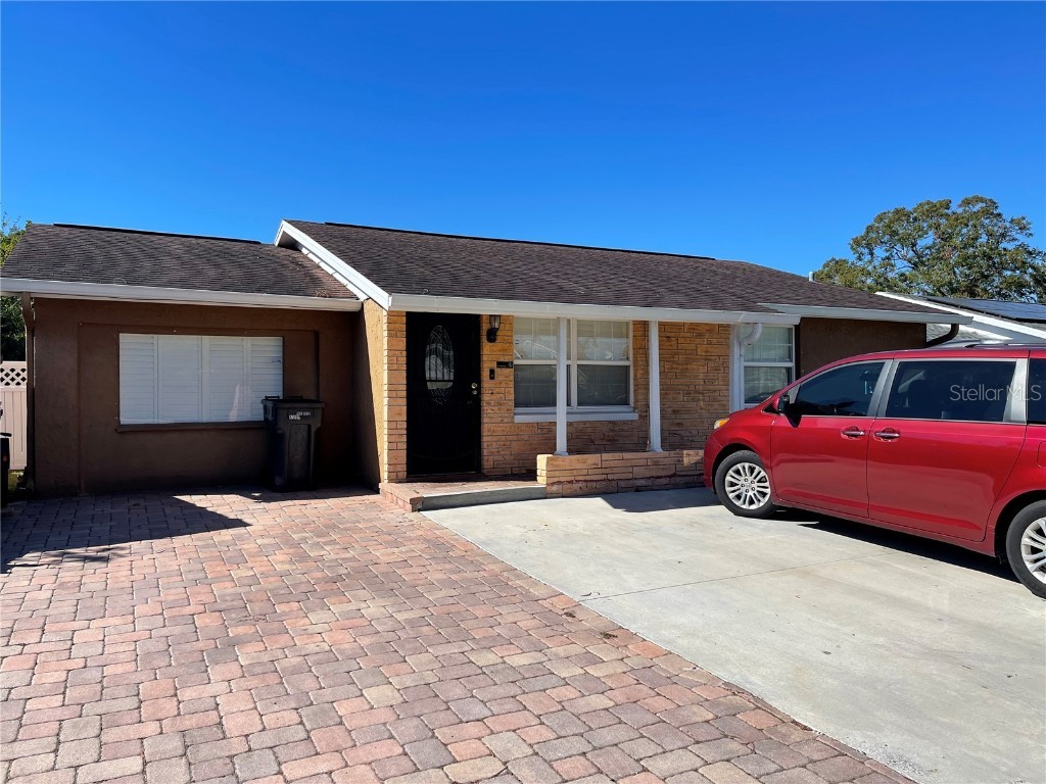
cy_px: 392
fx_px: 755
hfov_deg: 69.4
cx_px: 523
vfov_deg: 54.9
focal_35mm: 25
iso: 32
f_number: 1.6
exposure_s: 1/4049
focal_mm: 5.1
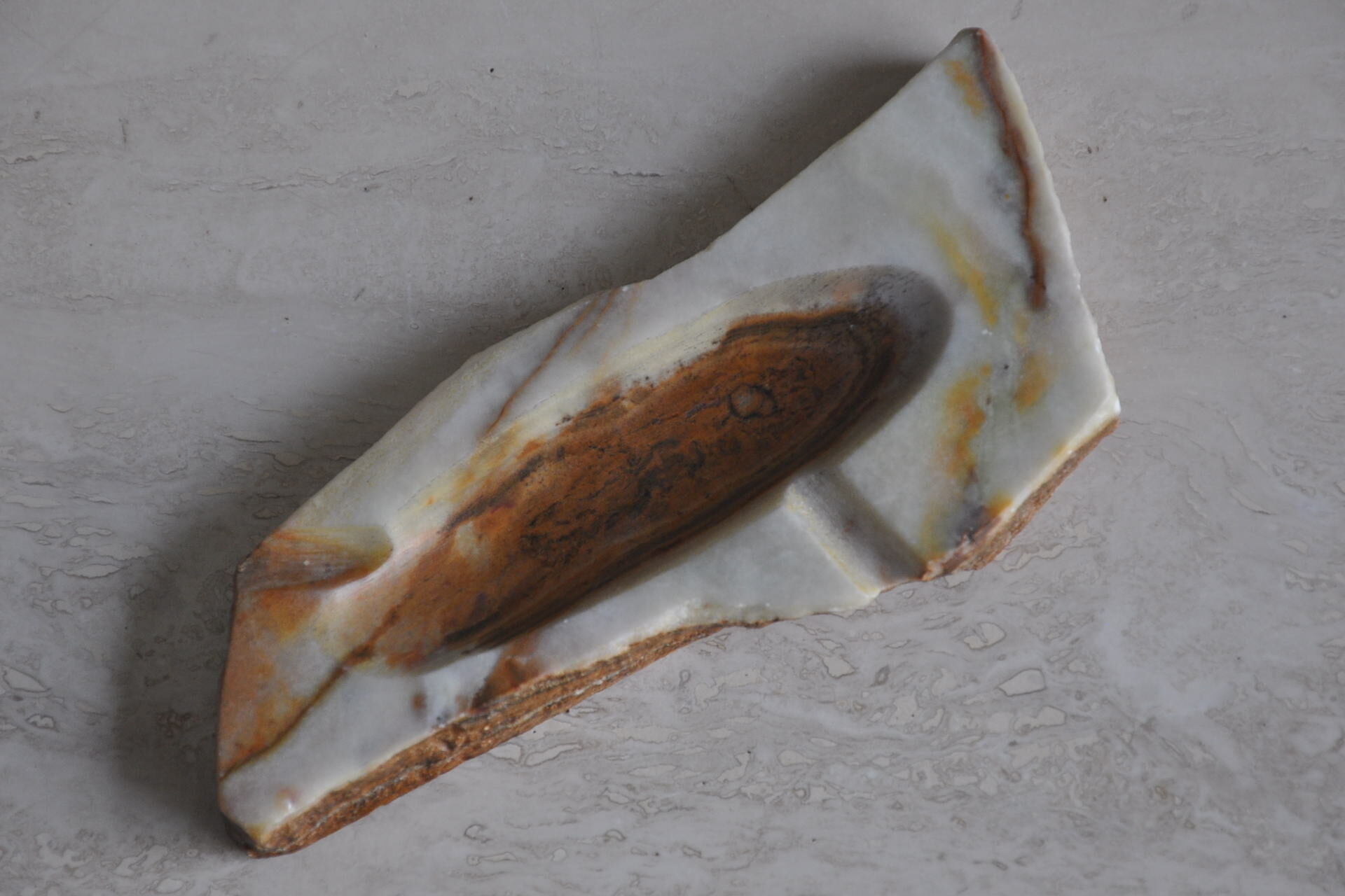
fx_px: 5884
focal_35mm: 158
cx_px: 672
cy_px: 448
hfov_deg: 13.0
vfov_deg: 8.7
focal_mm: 105
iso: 640
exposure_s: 1/40
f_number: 5.6
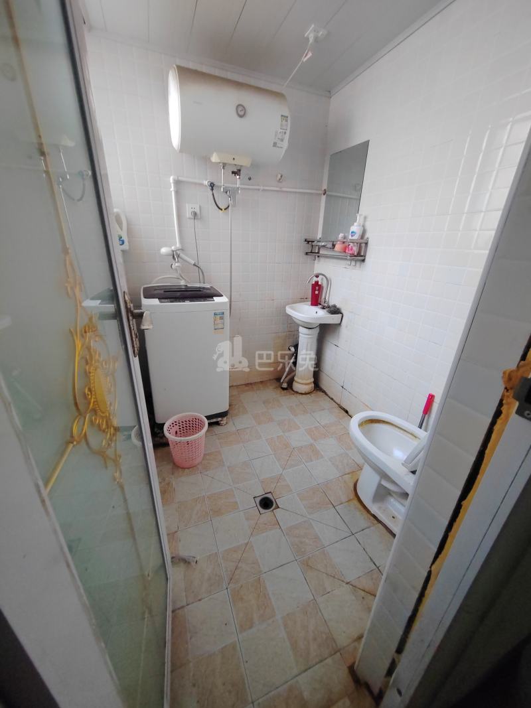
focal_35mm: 13
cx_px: 266
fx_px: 266
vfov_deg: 106.2
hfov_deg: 89.9
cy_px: 354
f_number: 2.2
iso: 500
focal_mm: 2.16
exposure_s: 1/50
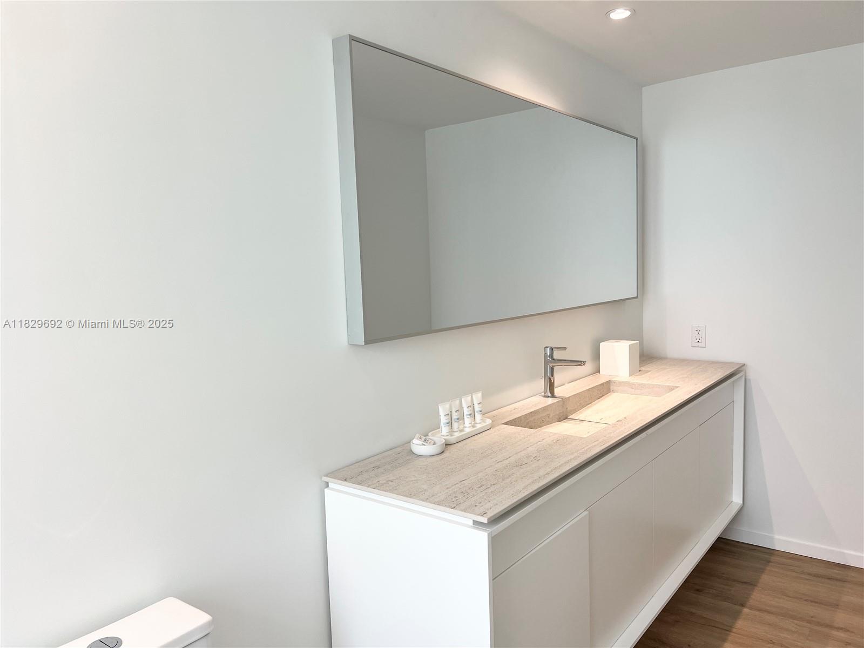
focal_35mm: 26
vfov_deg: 53.1
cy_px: 324
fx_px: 649
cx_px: 432
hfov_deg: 67.3
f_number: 1.5
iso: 40
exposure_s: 1/250
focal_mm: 5.7
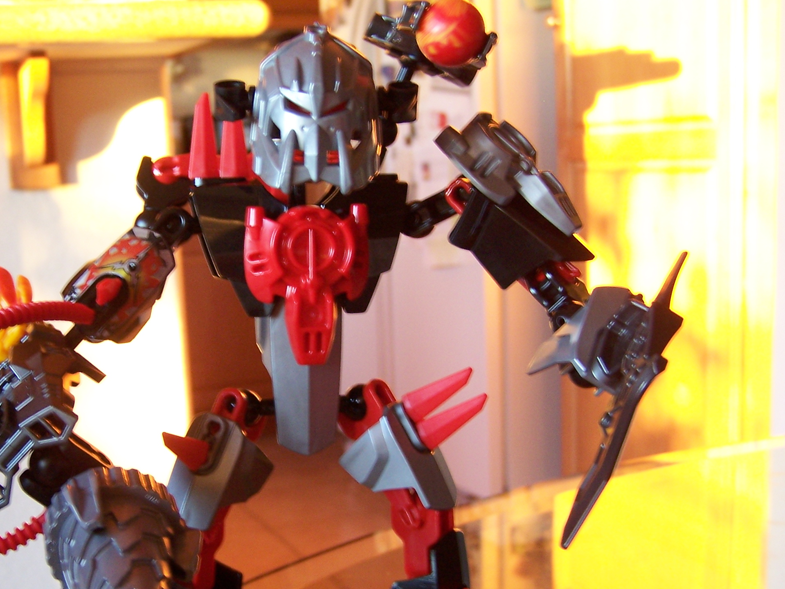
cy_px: 342
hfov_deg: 37.2
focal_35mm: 51
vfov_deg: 28.5
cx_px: 279
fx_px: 1157
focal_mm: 6.3
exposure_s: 1/10
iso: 140
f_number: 2.8
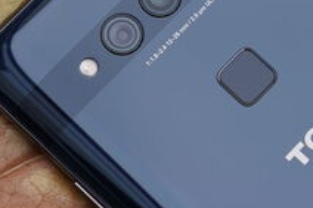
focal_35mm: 215
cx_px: 244
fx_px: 1868
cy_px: 21
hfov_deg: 9.6
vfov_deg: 6.4
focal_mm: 55
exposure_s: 1/320
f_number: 3.2
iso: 125
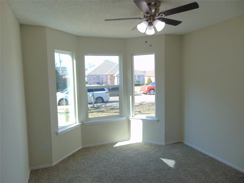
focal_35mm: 25
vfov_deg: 54.9
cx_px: 122
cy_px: 92
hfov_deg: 69.4
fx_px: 176
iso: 80
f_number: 3
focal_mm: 4.5
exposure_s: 1/160
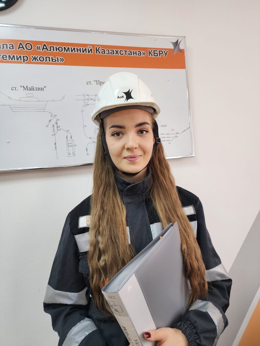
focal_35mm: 23
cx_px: 130
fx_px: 230
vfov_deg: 73.9
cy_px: 173
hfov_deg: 58.9
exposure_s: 1/100
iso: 160
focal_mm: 6.4
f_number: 1.8
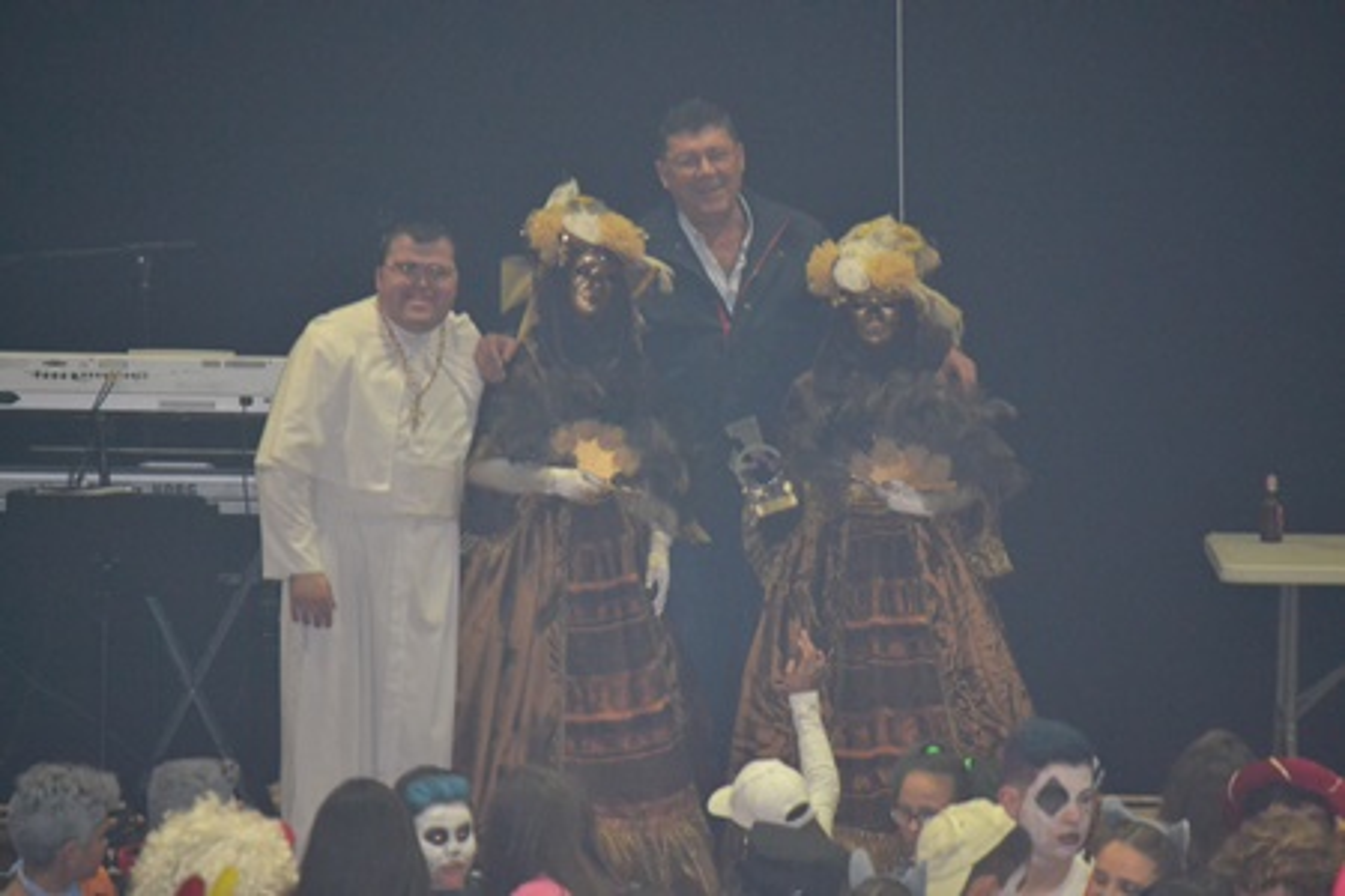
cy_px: 448
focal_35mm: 262
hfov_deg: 7.8
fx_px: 9807
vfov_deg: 5.2
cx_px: 672
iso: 3200
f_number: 5.3
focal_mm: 175
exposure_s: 1/60
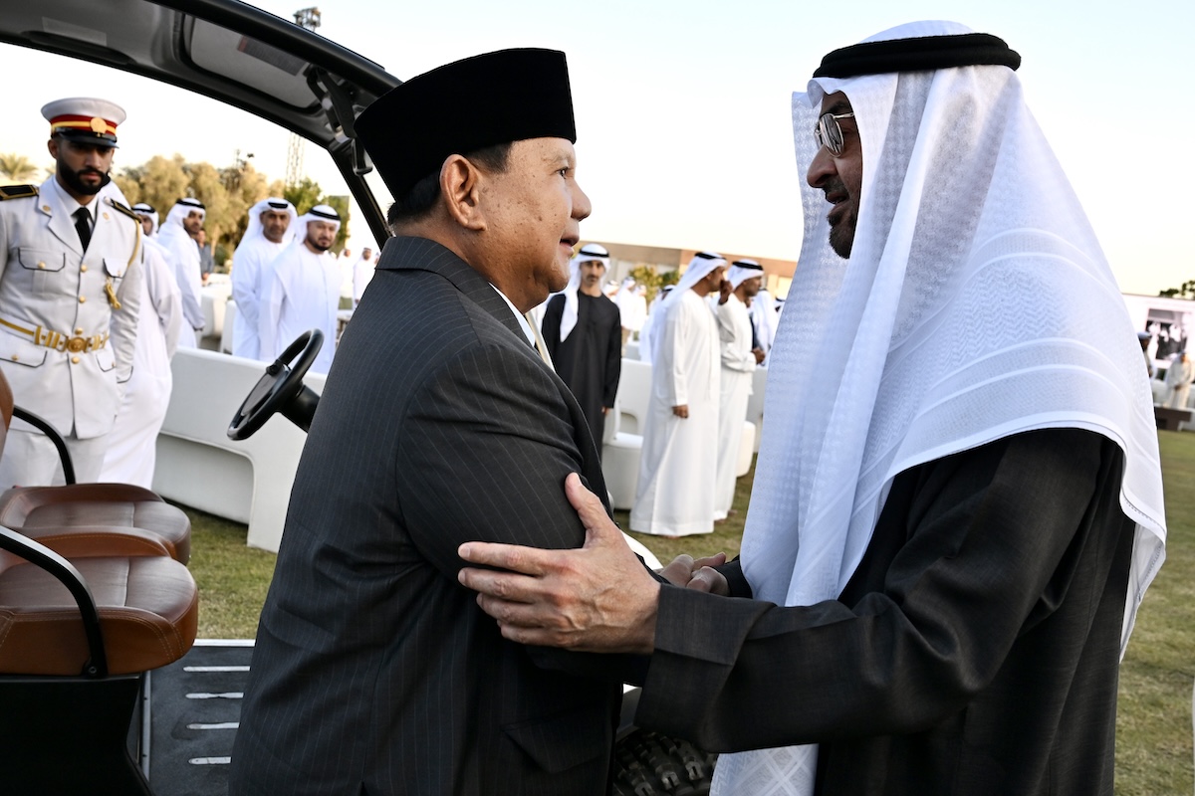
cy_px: 398
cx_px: 598
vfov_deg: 53.1
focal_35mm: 24
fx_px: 797
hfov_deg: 73.7
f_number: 5
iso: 400
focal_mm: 24
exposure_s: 1/400
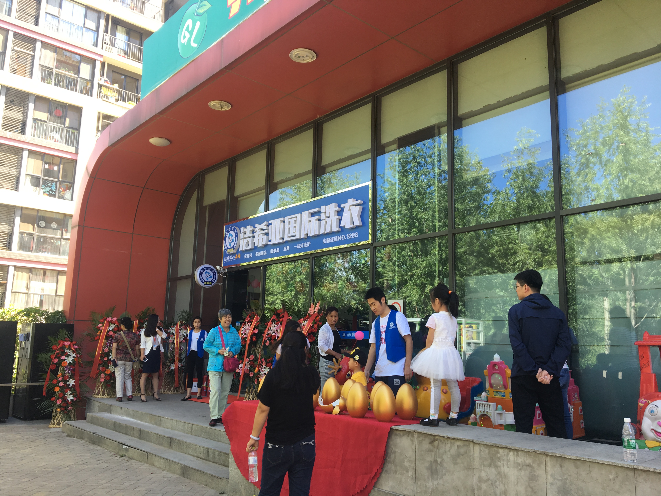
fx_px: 554
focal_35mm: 29
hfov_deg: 61.7
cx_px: 330
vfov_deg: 48.2
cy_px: 248
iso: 25
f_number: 2.2
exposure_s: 1/120
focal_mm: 4.15
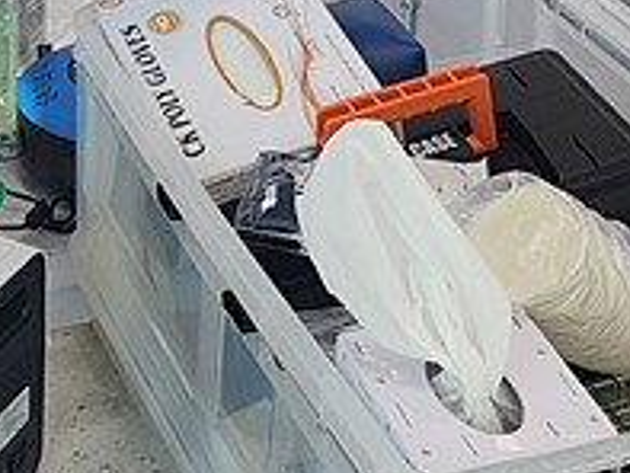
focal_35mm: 105
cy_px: -475
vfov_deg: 12.4
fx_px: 1912
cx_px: 179
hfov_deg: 18.6
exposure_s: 1/120
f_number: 1.8
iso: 32
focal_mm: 6.4
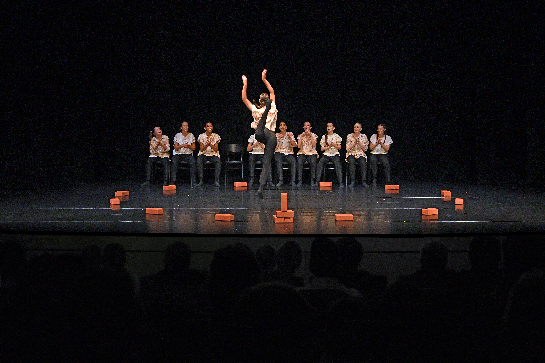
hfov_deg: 50.7
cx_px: 272
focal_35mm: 38
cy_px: 182
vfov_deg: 35.1
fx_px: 575
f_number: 6.3
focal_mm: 38
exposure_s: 1/160
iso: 1600
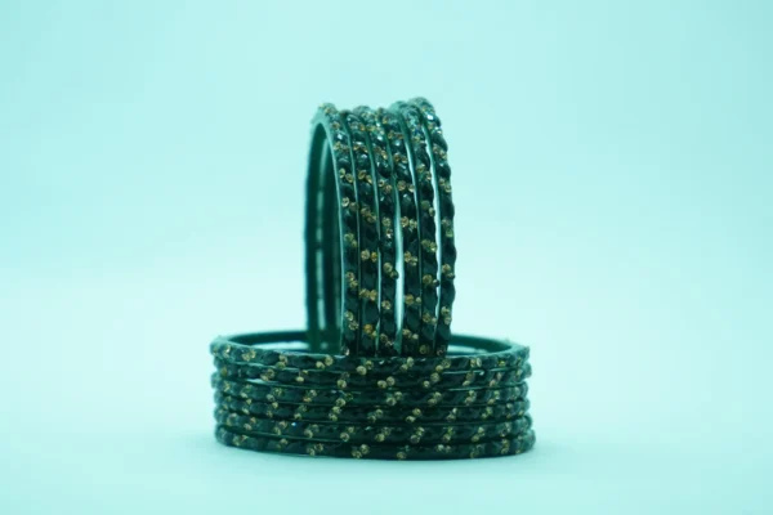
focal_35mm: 105
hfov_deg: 19.5
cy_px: 258
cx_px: 386
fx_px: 2254
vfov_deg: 13.0
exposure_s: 1/250
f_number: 5.6
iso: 640
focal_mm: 70
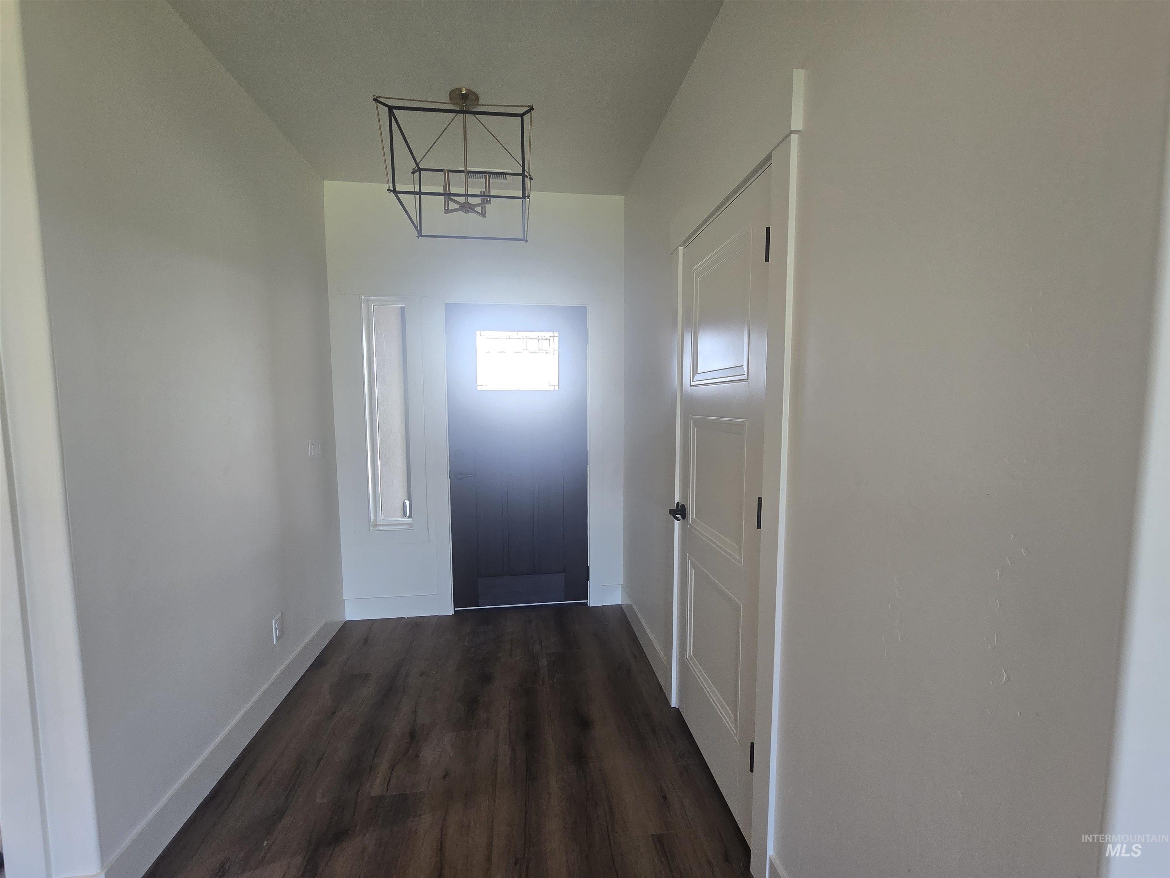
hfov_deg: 106.2
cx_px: 585
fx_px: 439
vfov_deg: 89.9
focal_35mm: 13
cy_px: 439
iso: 160
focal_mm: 2.2
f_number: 2.2
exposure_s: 1/60
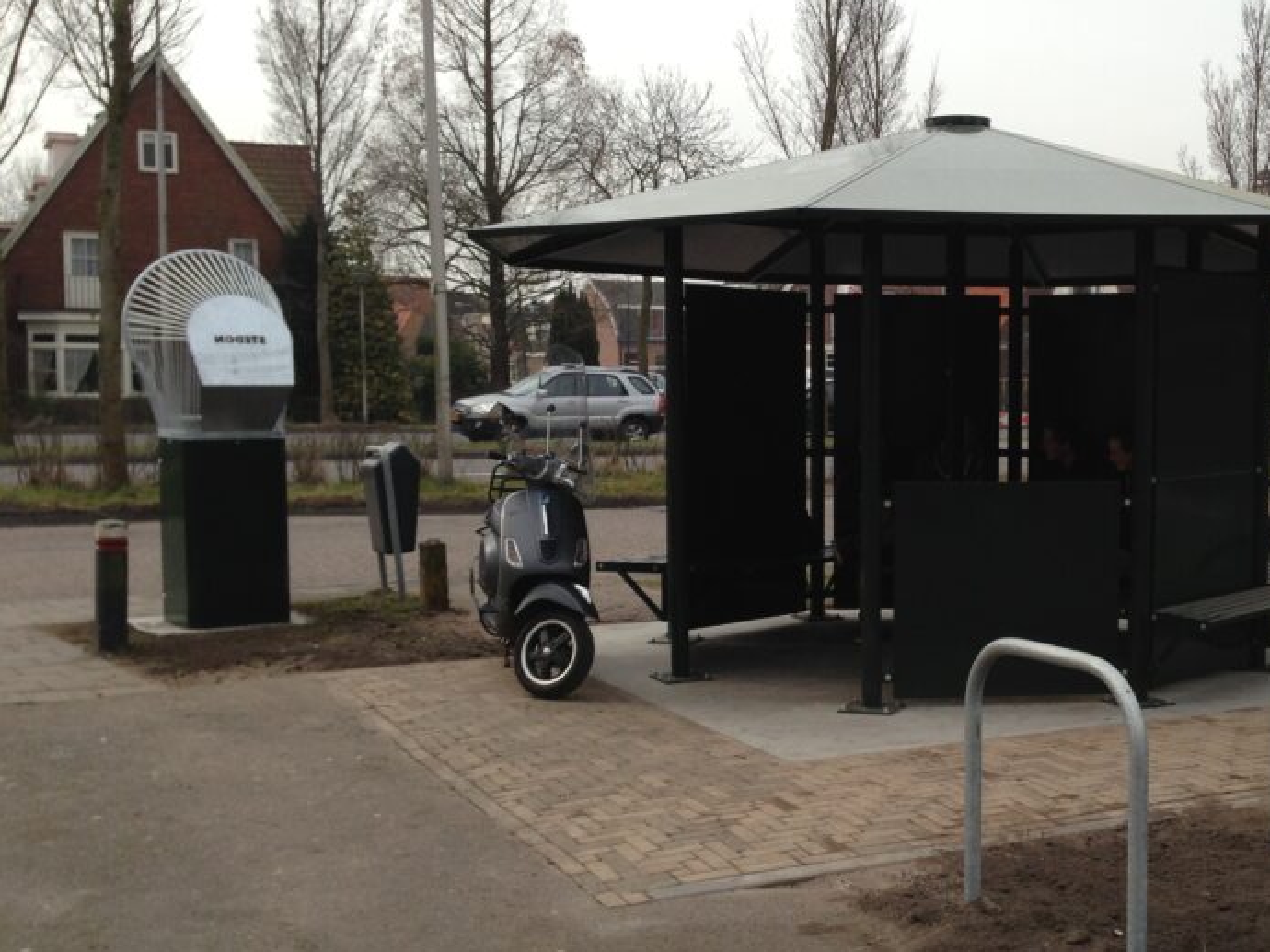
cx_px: 911
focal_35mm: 49
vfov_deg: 29.6
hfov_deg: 38.2
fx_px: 1797
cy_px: 519
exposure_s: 1/821
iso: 50
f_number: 2.4
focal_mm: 4.13
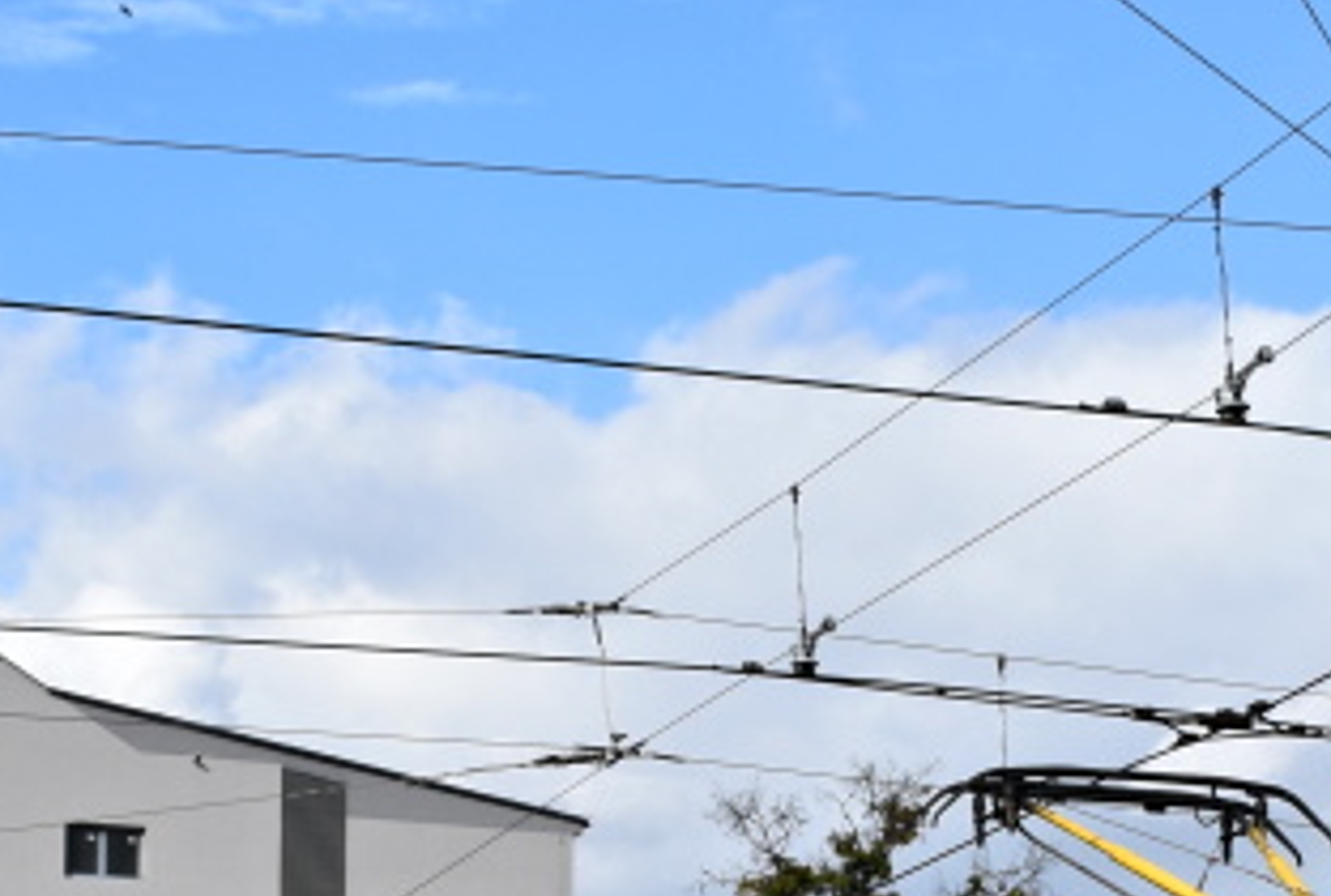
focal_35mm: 118
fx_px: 4375
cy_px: 1280
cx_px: 926
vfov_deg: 11.3
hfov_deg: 17.2
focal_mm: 24
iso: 200
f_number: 10
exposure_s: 1/400
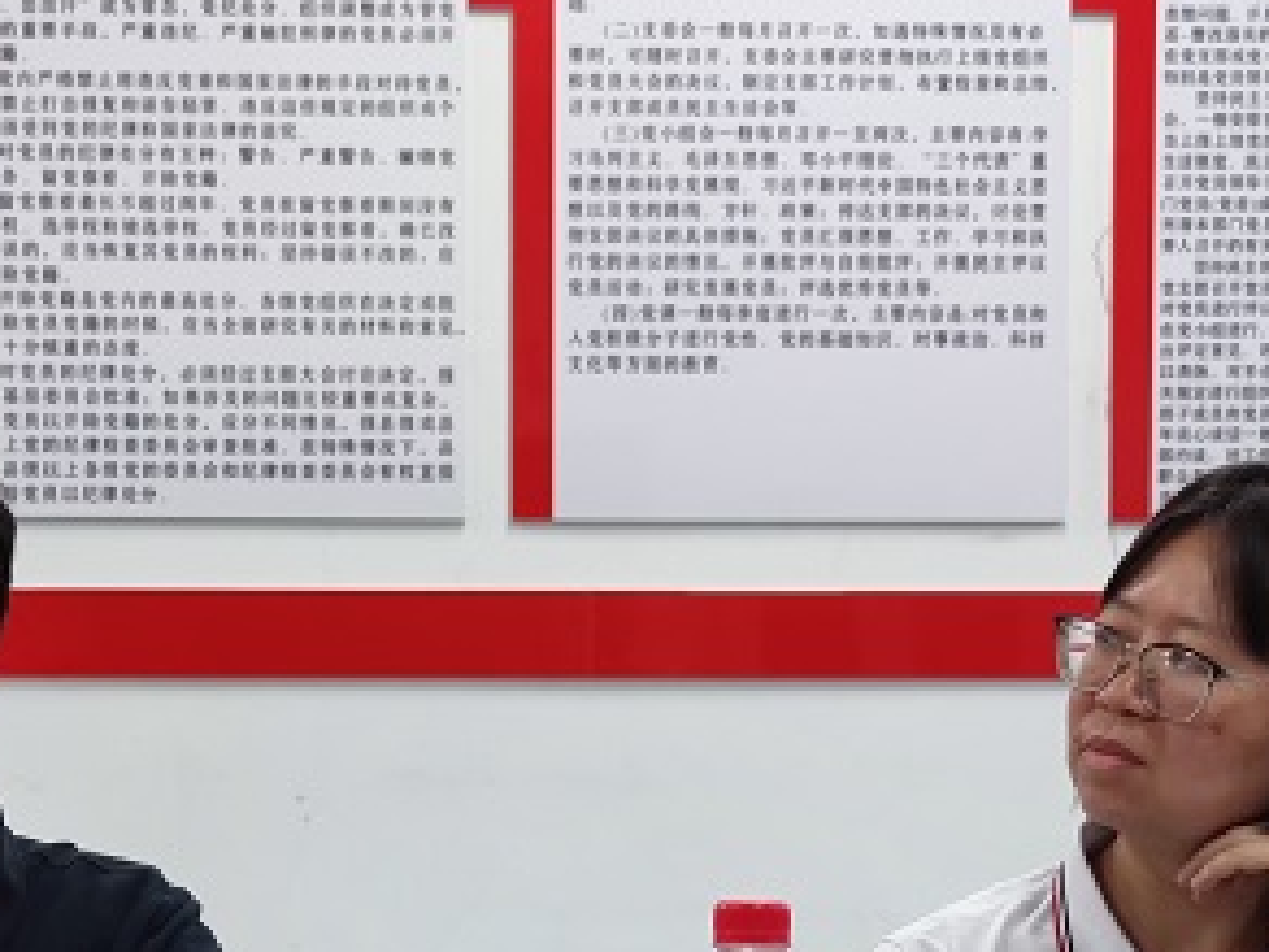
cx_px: 426
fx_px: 3776
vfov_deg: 14.2
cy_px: 909
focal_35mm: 103
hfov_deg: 19.0
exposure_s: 1/100
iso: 391
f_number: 1.69
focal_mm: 6.72
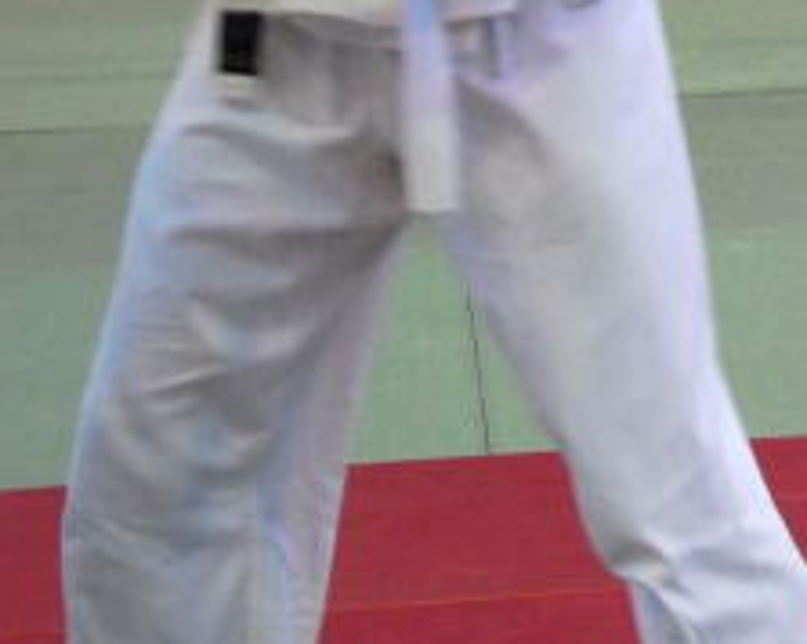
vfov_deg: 5.6
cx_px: 1647
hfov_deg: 6.9
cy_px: -389
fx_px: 6491
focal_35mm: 272
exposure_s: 1/60
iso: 800
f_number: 4.8
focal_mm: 42
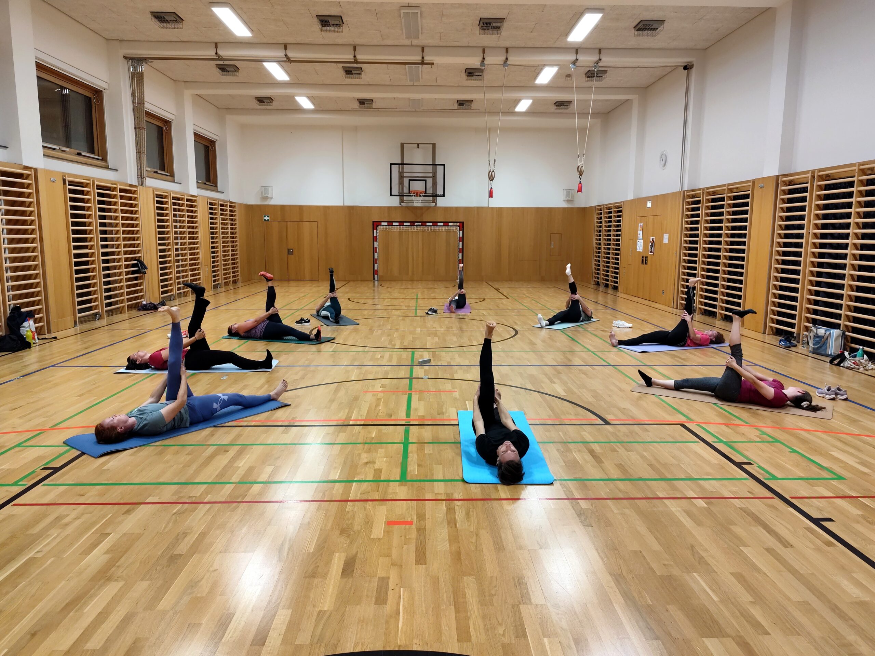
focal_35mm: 23
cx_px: 438
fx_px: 581
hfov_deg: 73.9
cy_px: 328
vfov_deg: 58.9
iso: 640
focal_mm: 6.14
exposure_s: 1/100
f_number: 1.65
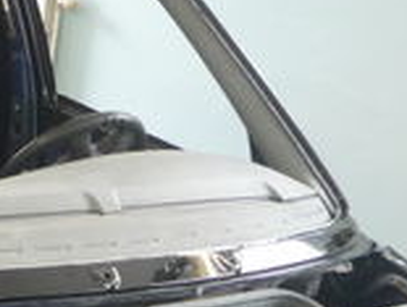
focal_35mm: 103
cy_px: 428
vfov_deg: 13.7
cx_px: -26
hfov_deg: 18.4
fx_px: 1214
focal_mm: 4.4
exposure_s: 1/30
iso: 160
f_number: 2.8
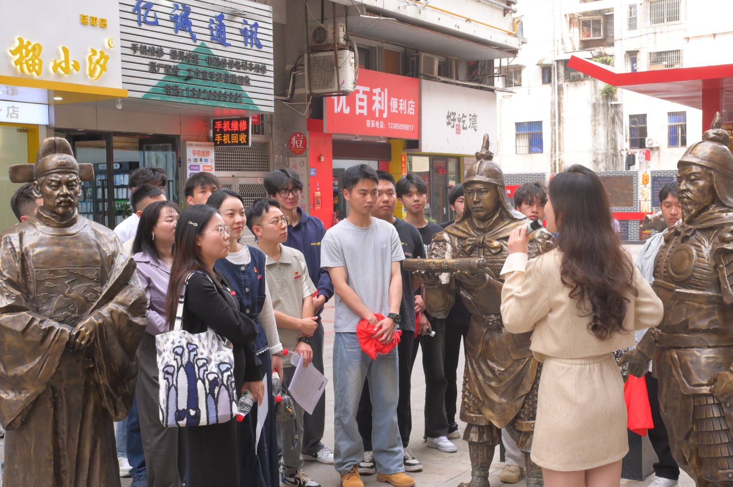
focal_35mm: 50
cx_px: 366
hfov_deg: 39.6
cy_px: 244
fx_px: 1017
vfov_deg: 26.9
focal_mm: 50
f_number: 13
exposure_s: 1/60
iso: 1600
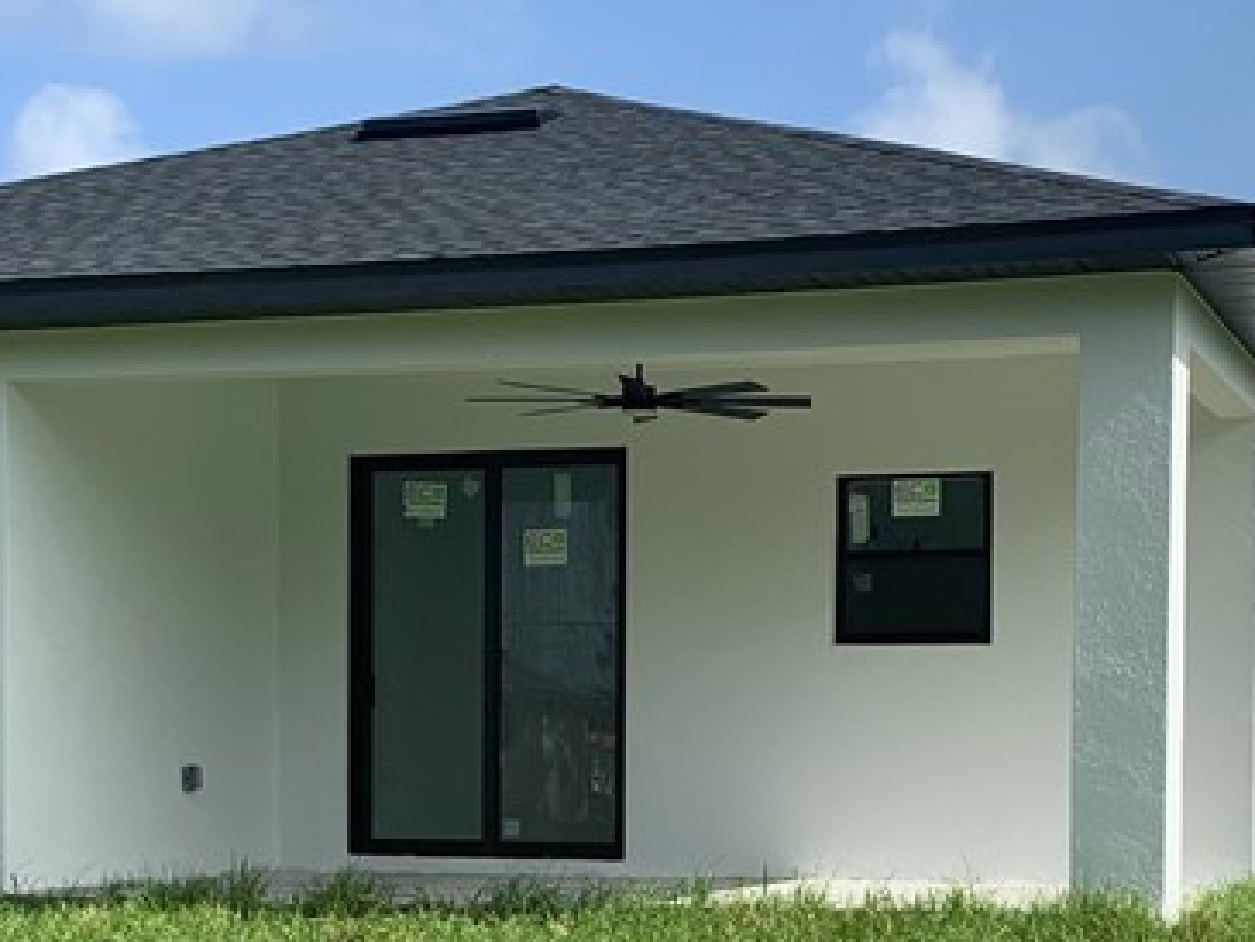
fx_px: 2647
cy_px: 822
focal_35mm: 73
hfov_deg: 26.6
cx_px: 701
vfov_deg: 19.8
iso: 25
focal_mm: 4.25
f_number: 1.8
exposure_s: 1/2257
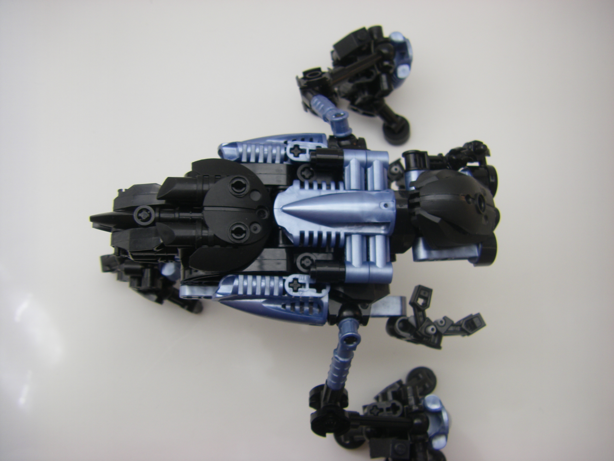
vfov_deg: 37.7
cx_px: 307
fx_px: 674
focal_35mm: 38
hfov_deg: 49.0
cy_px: 230
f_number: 3.5
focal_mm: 6.3
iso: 64
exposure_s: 1/80
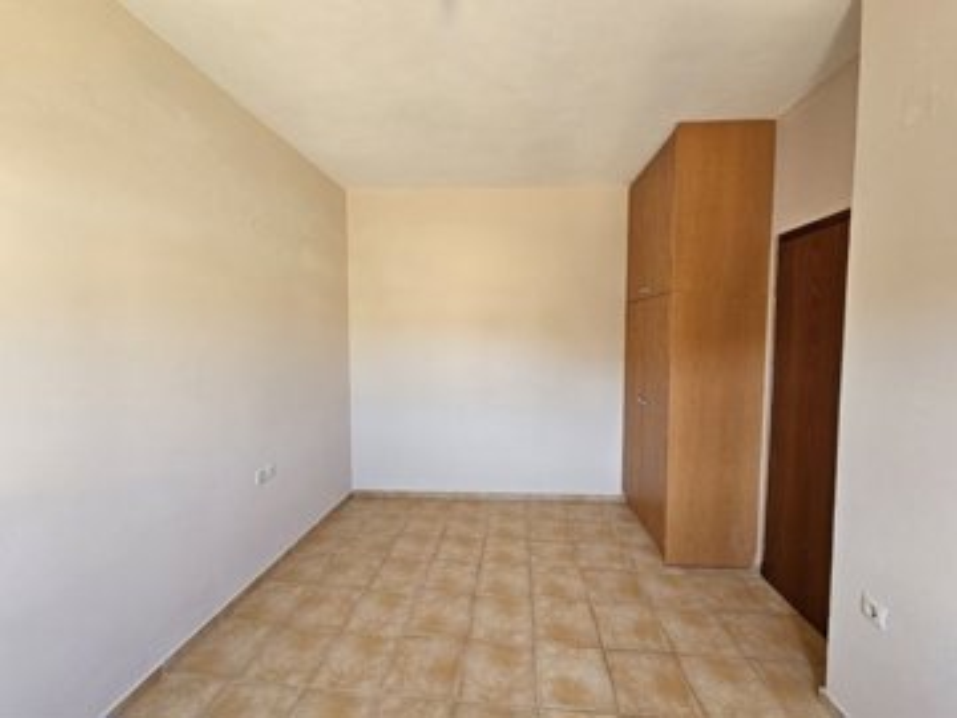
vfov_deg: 89.9
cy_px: 359
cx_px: 478
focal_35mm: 13
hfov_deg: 106.2
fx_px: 359
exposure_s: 1/71
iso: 320
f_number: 2.2
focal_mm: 2.2
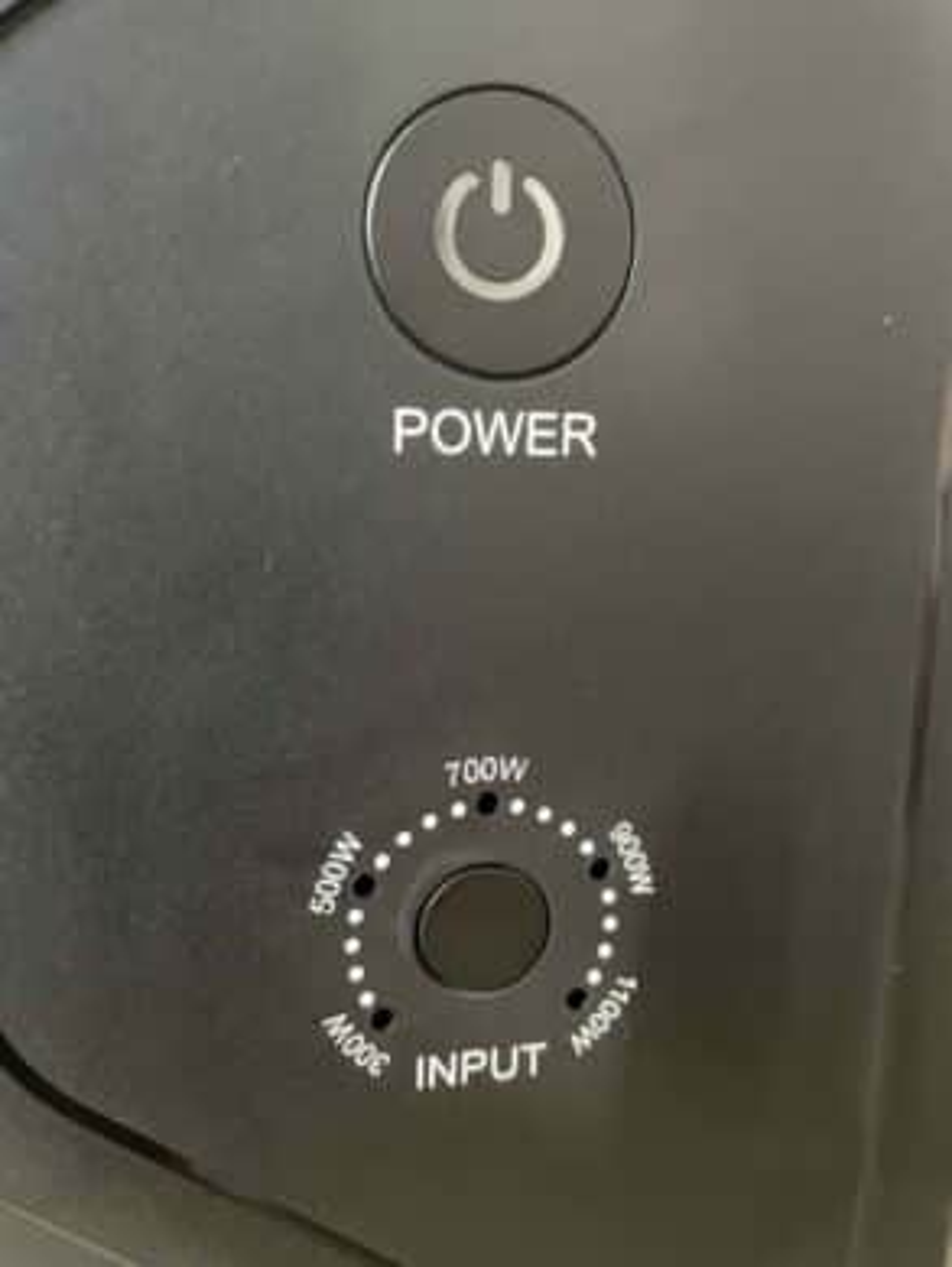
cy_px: 634
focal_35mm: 26
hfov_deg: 53.1
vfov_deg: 67.3
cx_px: 476
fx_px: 952
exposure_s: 1/30
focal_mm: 4.2
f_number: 1.6
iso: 800
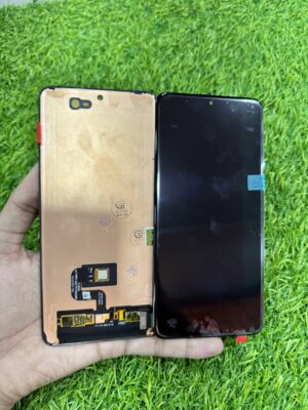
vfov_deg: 71.6
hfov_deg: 56.8
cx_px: 154
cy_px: 205
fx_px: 285
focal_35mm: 24
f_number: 1.78
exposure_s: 1/100
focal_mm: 6.76
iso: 160
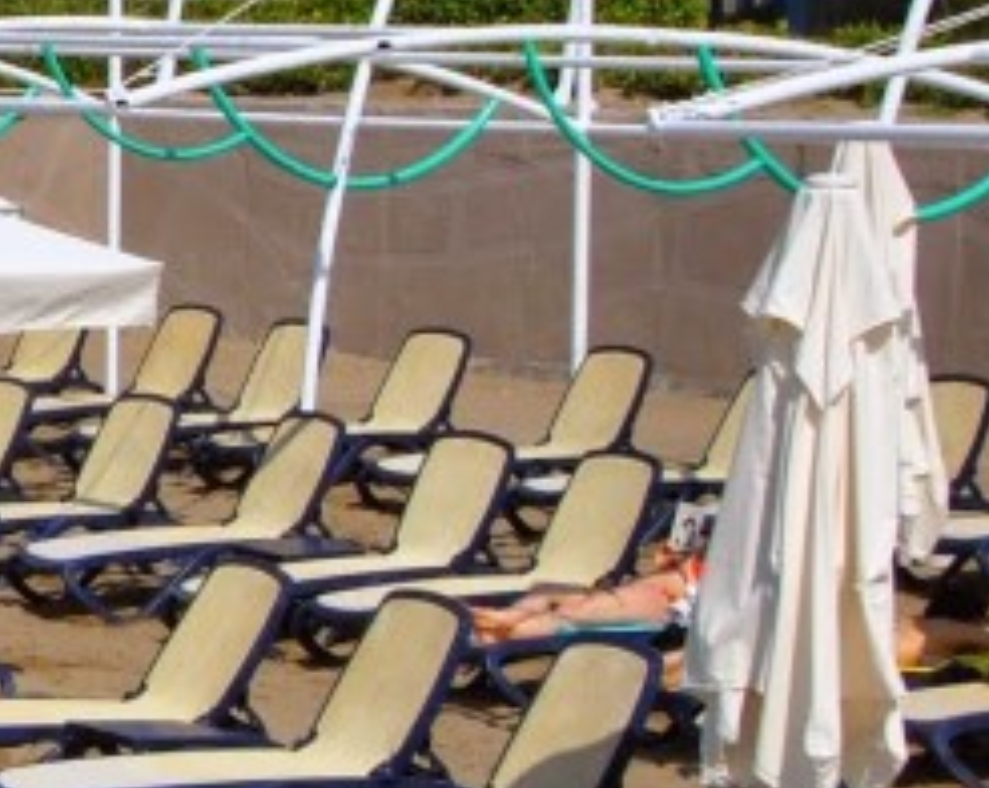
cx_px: -919
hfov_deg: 11.2
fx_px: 4617
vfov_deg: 9.8
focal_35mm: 158
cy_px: 318
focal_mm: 24
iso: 100
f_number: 9
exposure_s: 1/320
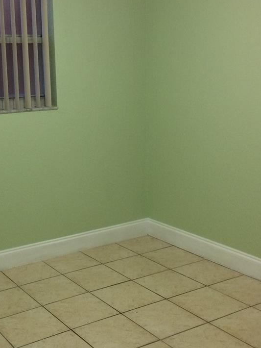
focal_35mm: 49
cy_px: 164
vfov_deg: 38.9
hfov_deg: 29.0
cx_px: 52
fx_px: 492
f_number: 2.2
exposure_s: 1/30
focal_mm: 4.15
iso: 160
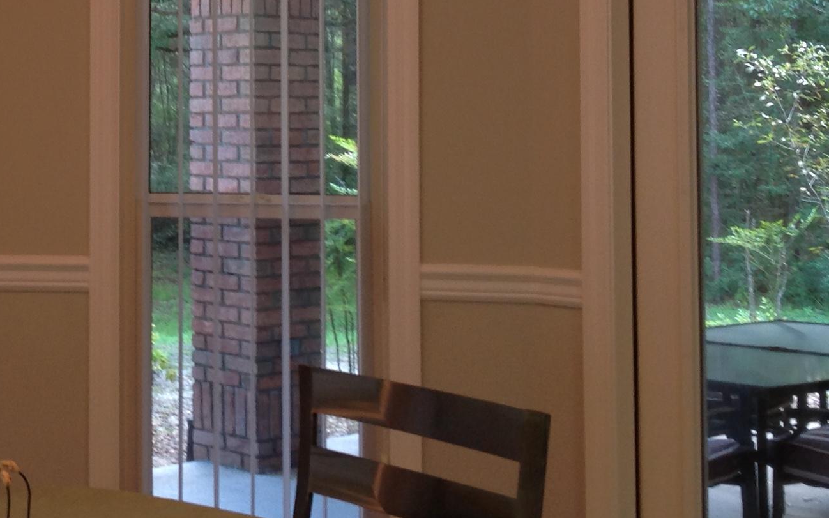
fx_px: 1672
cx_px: 84
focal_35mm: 74
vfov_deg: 17.4
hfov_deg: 26.9
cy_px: 65
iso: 50
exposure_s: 1/17
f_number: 2.4
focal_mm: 4.28
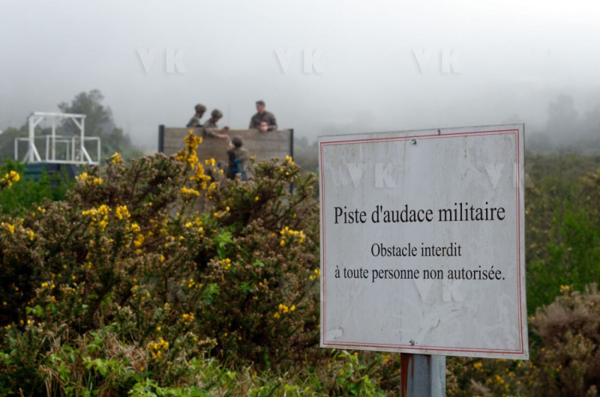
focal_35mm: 105
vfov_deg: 13.0
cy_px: 198
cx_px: 300
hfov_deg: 19.5
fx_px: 1747
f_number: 11
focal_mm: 70
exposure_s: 1/250
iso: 200
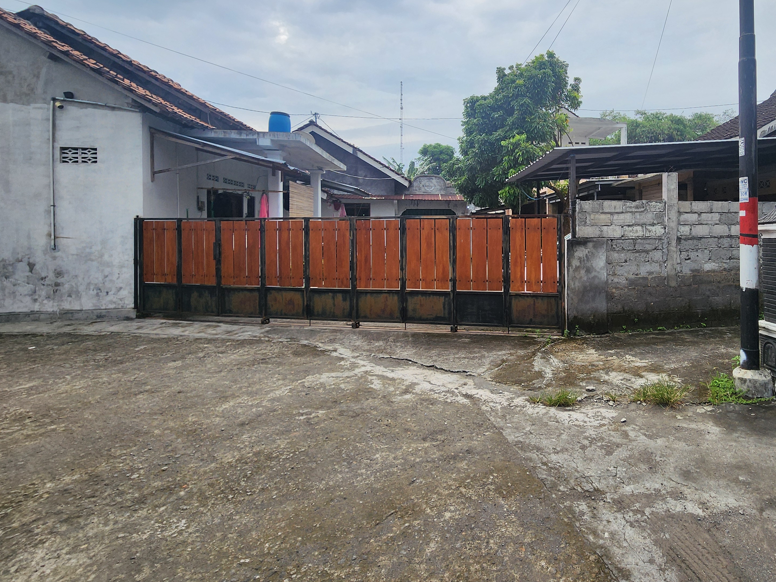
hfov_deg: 84.3
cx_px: 526
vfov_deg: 70.5
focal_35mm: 18
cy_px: 220
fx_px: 404
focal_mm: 2.2
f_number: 2.2
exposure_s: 1/919
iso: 50
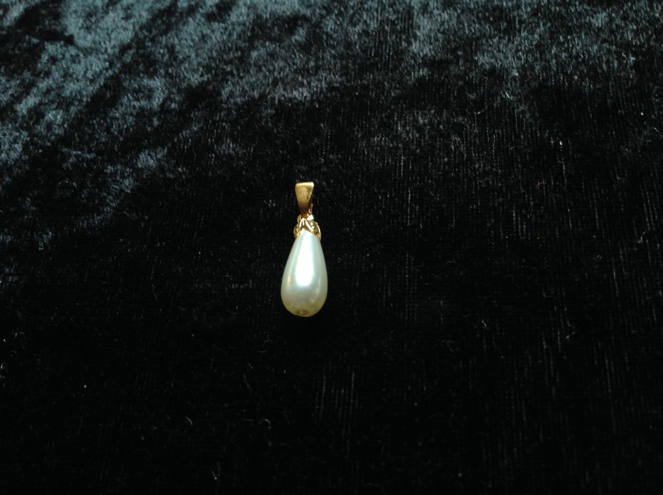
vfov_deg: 40.6
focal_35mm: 35
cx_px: 332
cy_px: 248
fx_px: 669
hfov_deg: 52.7
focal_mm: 4.28
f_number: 2.4
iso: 125
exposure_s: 1/15
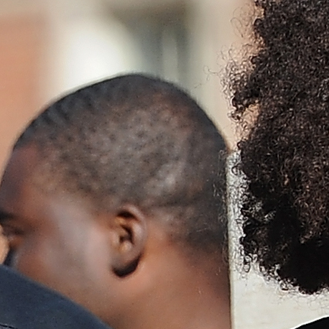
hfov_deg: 1.6
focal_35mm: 1086
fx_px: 11678
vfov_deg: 1.6
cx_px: -134
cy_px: 529
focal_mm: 195
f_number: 4.5
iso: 450
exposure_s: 1/2000
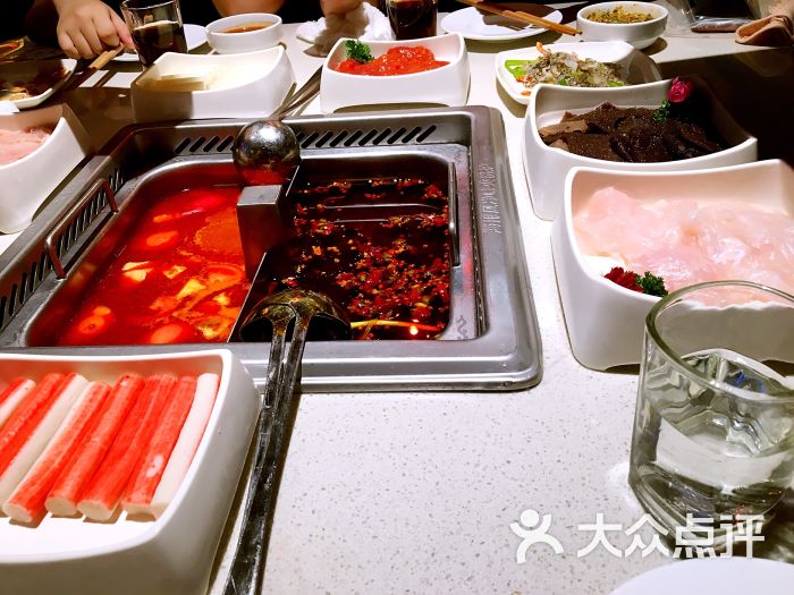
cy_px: 298
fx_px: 665
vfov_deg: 48.2
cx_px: 397
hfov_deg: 61.7
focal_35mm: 29
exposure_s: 1/33
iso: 40
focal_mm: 4.15
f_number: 2.2
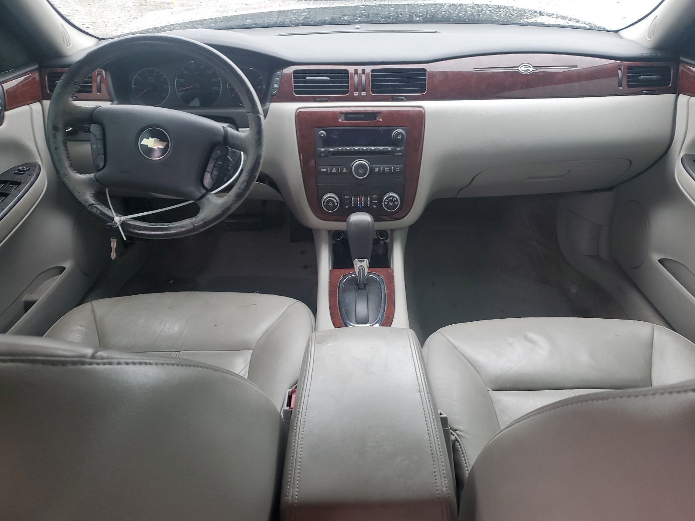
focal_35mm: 26
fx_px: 522
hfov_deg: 67.3
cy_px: 260
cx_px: 348
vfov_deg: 53.1
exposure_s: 1/60.2
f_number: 1.5
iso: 58
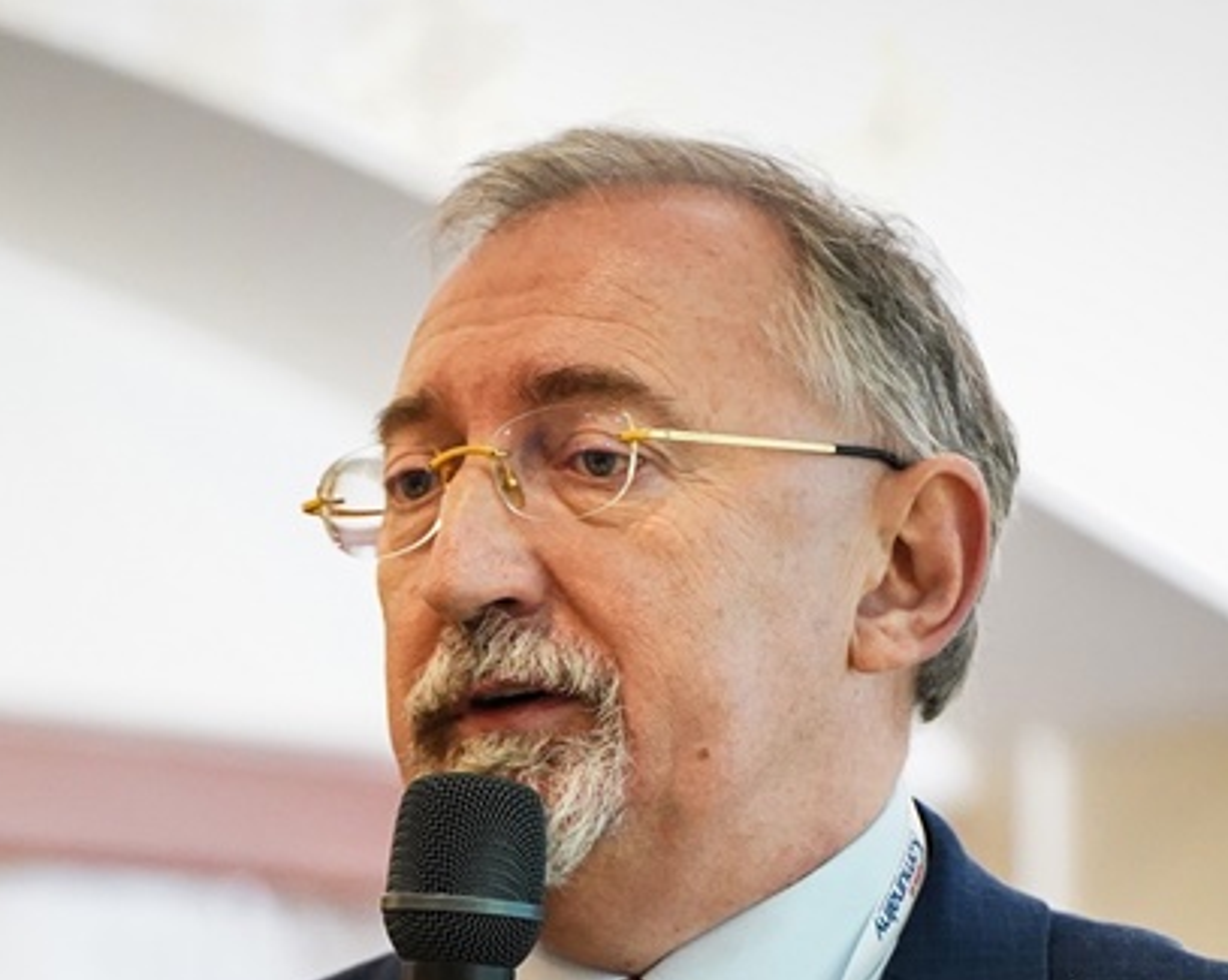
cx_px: 338
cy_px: 1134
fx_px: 15689
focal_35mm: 432
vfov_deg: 3.6
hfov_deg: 4.5
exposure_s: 1/200
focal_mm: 156
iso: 6400
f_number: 2.8
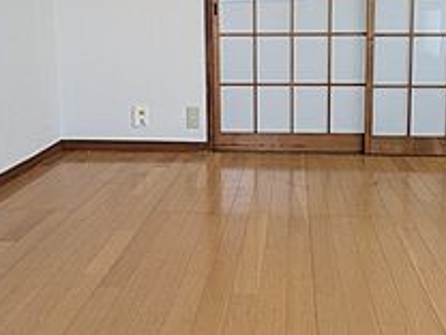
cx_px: 248
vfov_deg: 32.9
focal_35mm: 43
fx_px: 554
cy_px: 82
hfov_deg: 43.8
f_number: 2.2
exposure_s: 1/120
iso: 136
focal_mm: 1.83
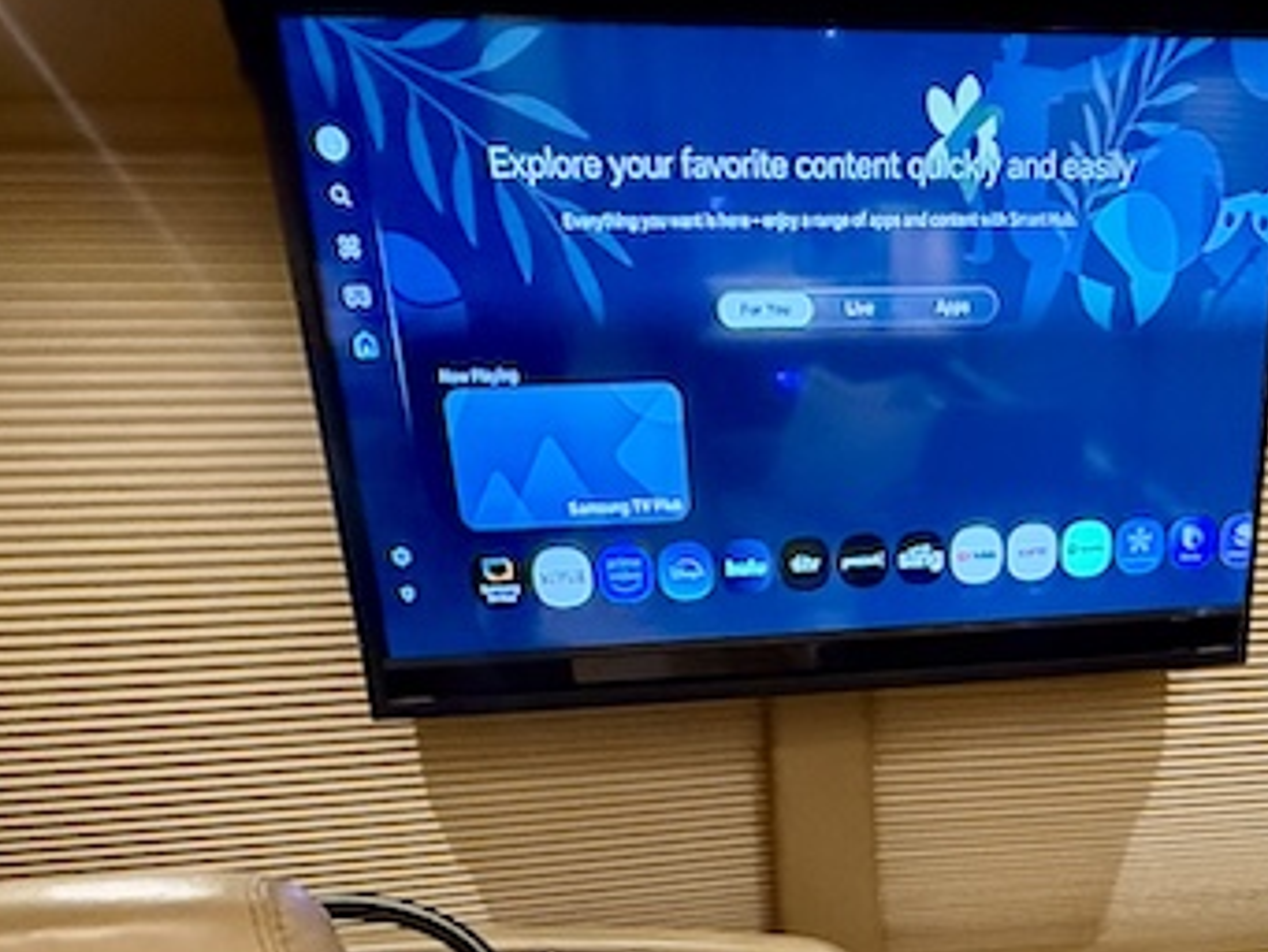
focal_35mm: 41
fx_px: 1502
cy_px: 1101
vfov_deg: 30.6
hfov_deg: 44.5
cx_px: 918
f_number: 2.2
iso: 1250
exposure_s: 1/40
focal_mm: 2.22
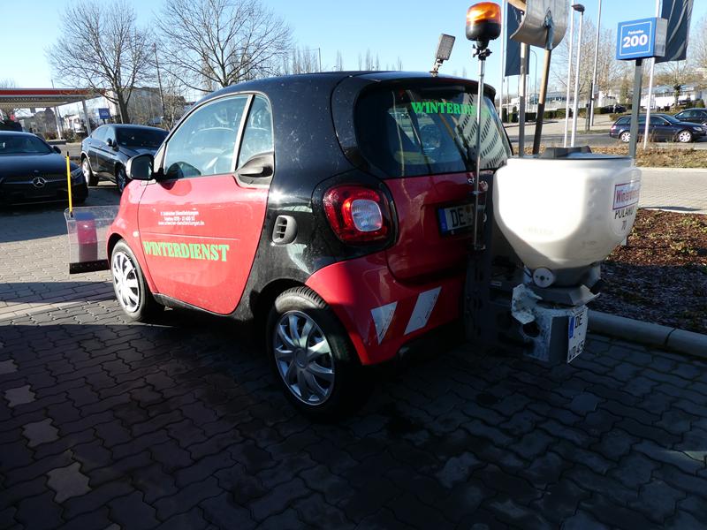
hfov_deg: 71.6
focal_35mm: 24
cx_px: 354
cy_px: 265
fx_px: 490
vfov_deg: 56.8
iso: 80
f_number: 3.3
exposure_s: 1/400
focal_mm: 4.3
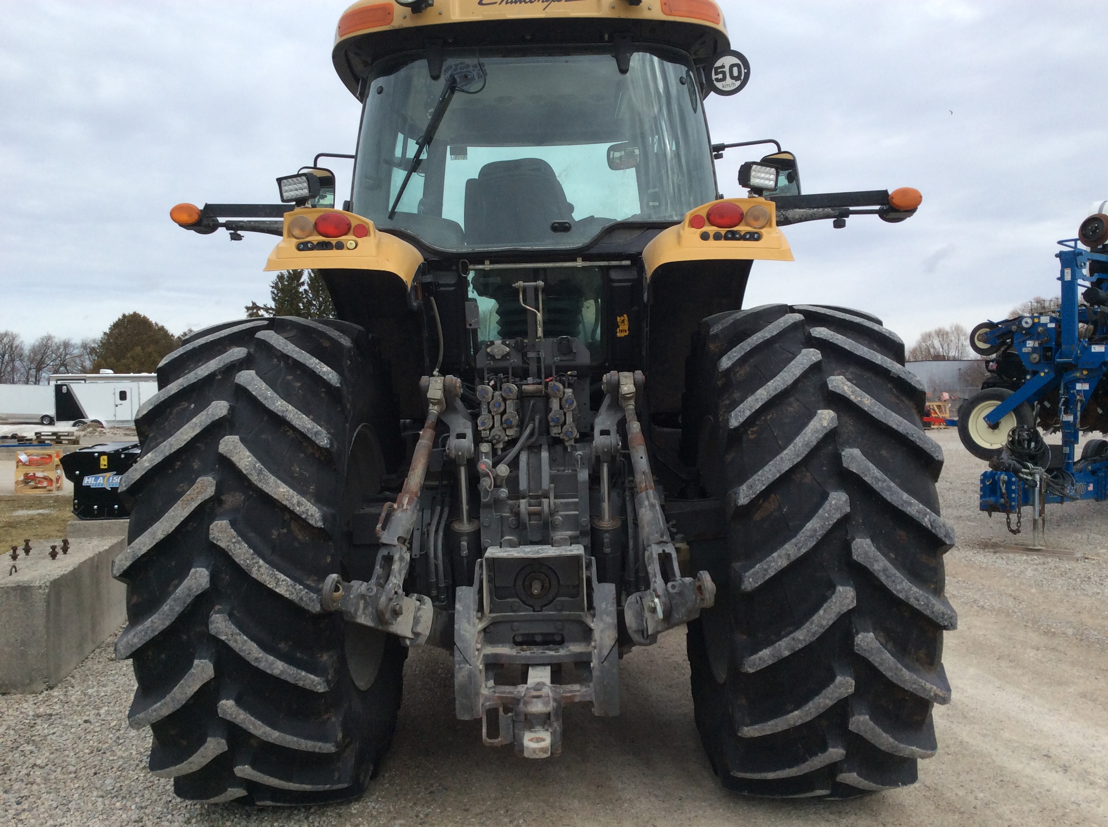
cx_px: 554
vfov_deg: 44.1
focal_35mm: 32
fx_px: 1023
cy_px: 414
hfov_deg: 56.9
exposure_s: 1/1167
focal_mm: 3.3
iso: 32
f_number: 2.4
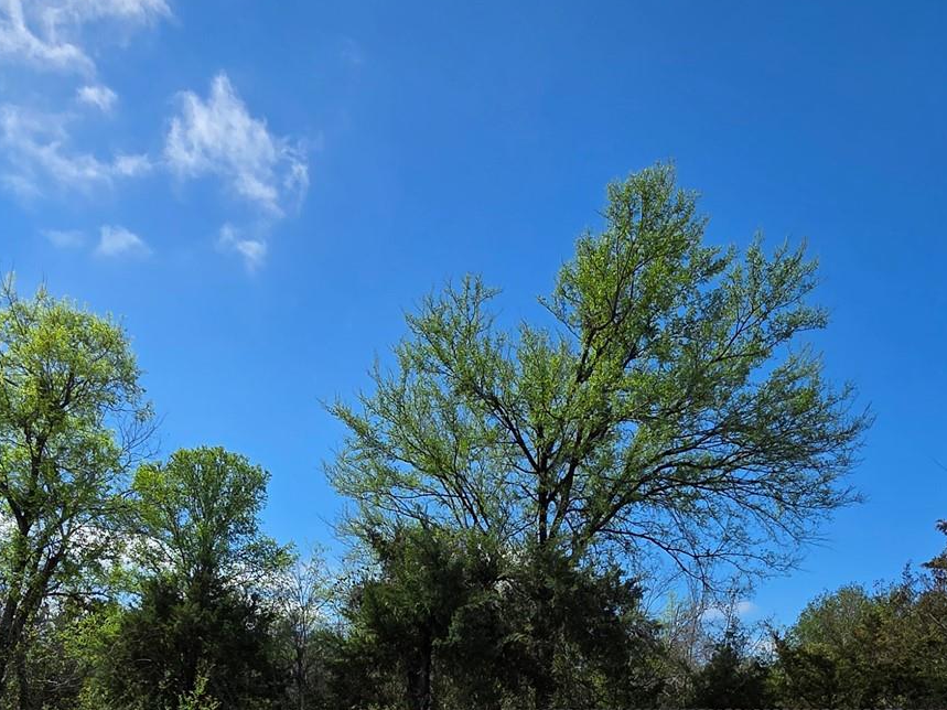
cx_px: 449
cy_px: 747
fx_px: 848
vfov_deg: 38.9
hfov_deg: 58.3
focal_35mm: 31
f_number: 1.9
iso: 40
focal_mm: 2.2
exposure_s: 1/1994
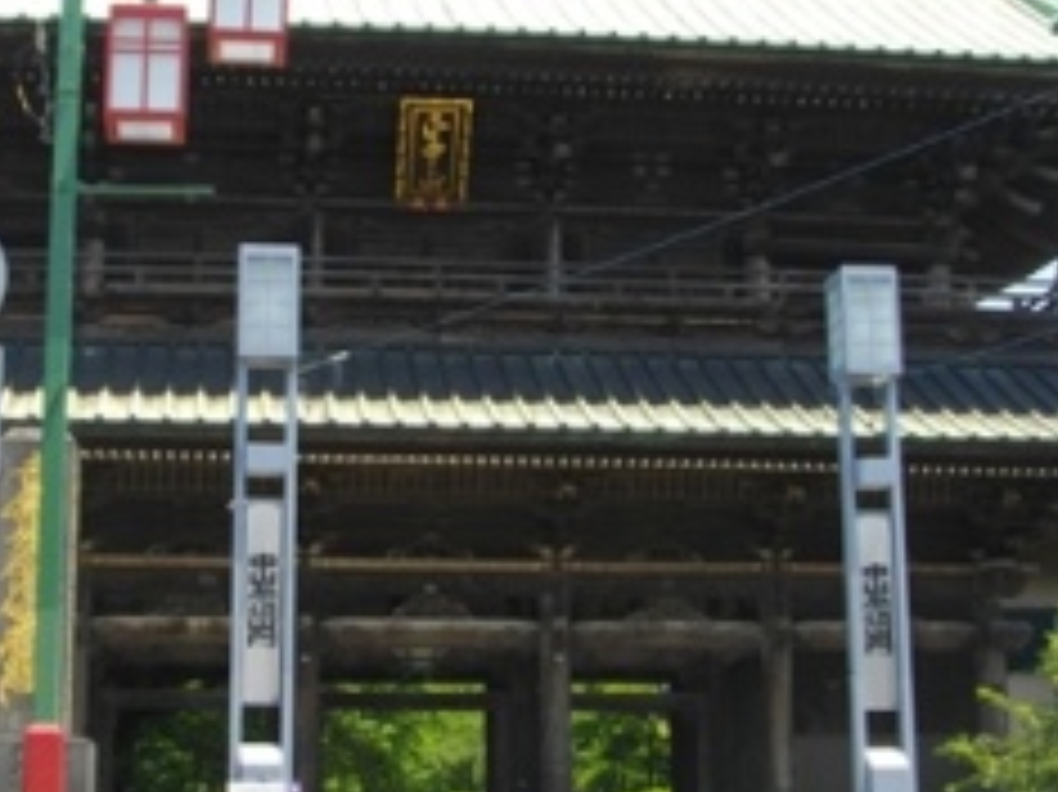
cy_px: 268
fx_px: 2077
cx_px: 473
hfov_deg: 28.6
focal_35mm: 68
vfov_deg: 21.5
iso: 100
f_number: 2.9
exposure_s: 1/640
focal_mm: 5.7
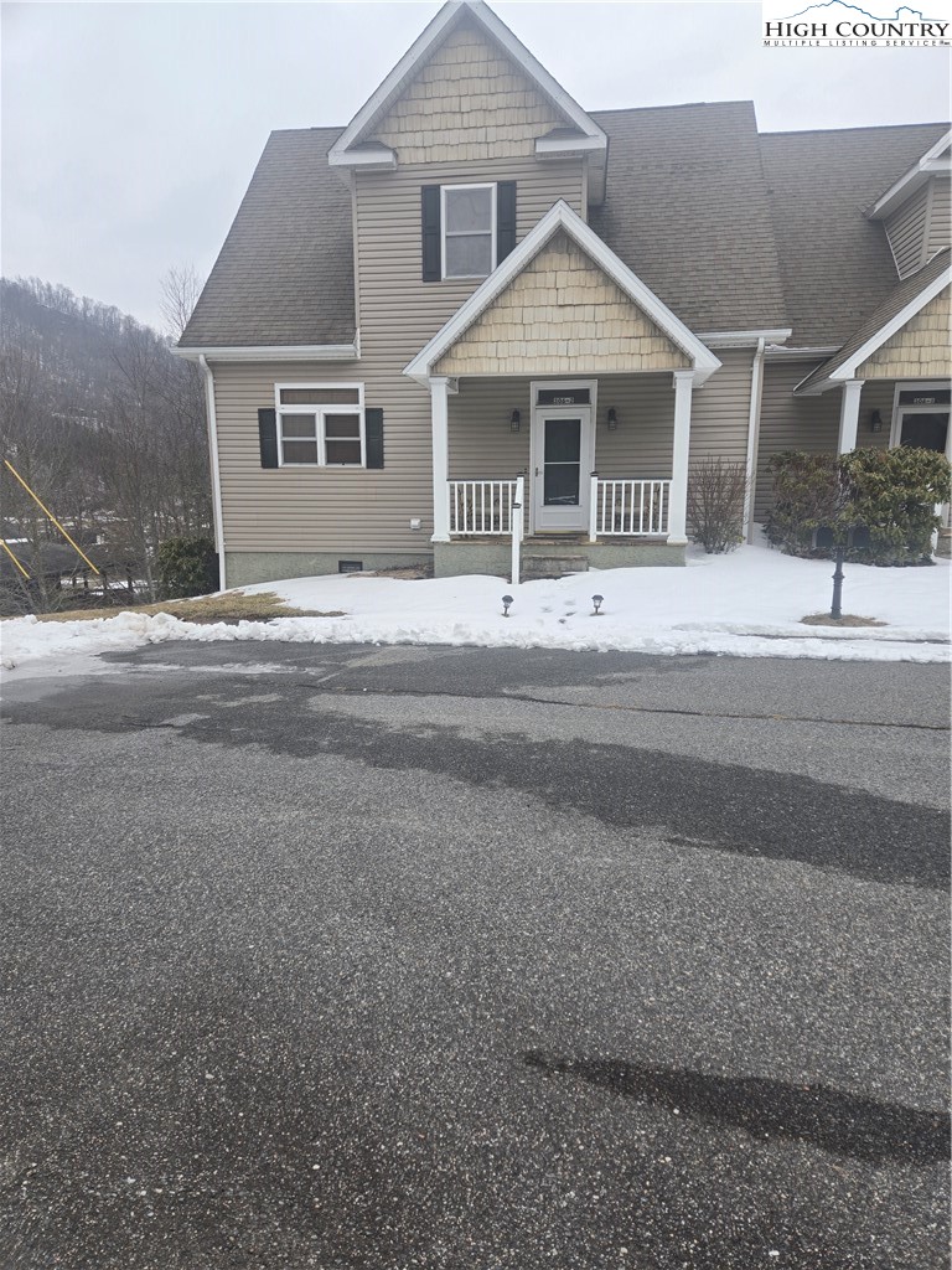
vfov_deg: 73.9
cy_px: 635
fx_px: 843
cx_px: 476
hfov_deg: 58.9
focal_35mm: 23
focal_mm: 5.4
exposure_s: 1/509
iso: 25
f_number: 1.8
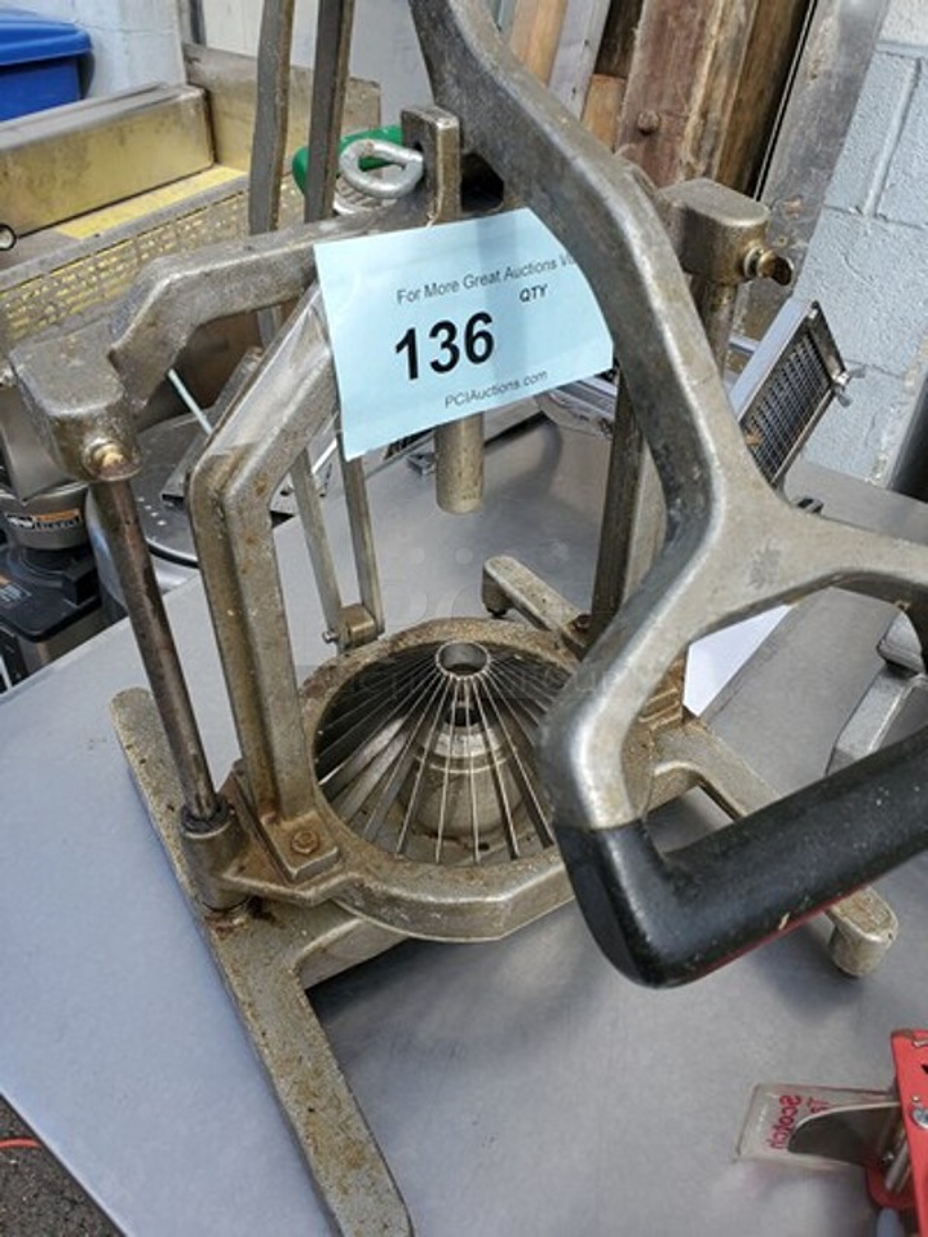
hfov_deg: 53.1
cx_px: 464
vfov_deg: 67.3
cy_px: 618
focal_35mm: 26
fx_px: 929
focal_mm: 4.3
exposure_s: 1/602
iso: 50
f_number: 2.4
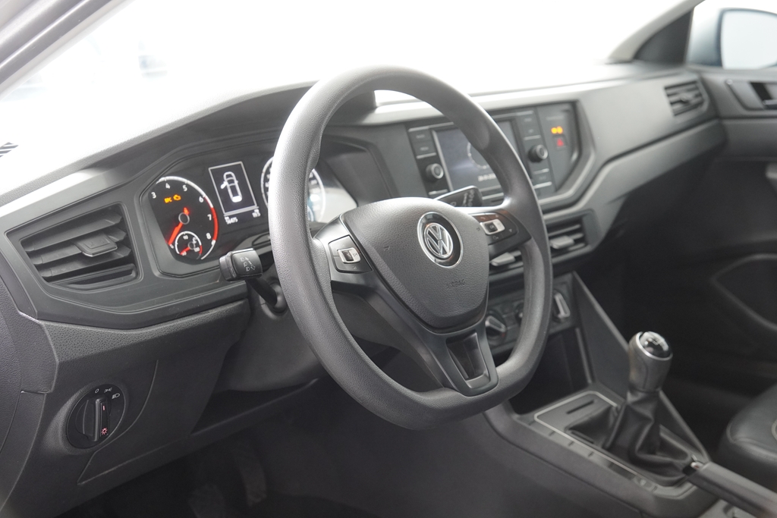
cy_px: 259
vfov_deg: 29.0
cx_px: 388
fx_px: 1004
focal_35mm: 46
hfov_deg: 42.3
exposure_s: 1/60
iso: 1250
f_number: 4
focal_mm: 31
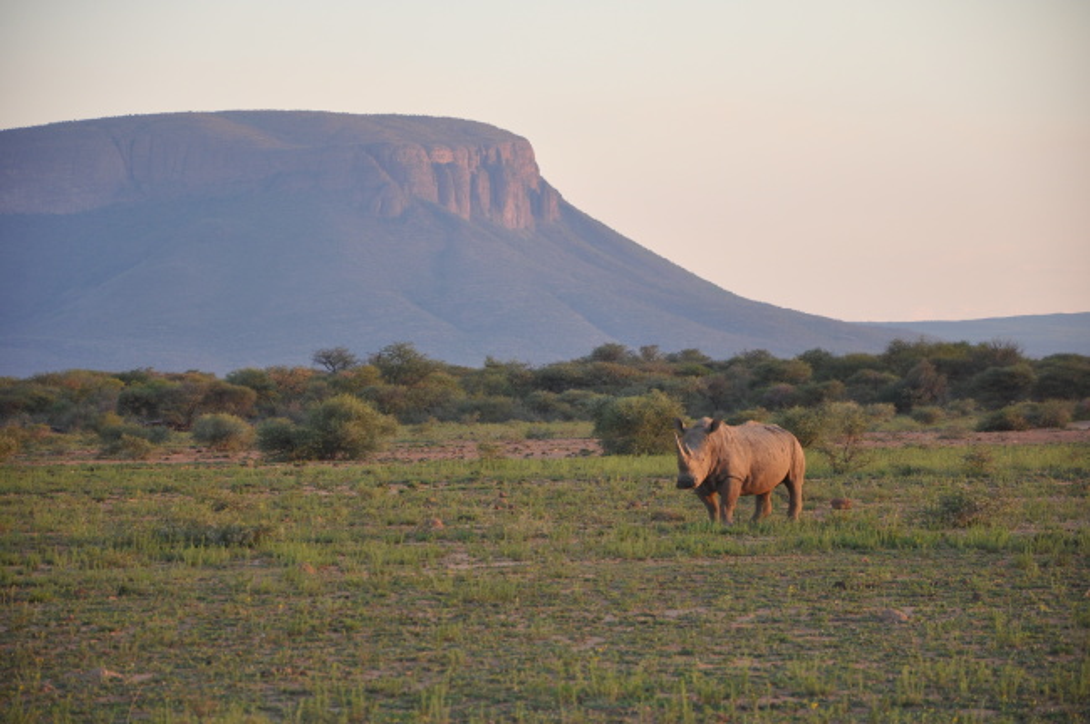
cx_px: 545
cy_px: 362
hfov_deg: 13.1
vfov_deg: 8.7
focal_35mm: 158
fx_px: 4764
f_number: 5.6
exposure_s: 1/200
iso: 400
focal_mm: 105
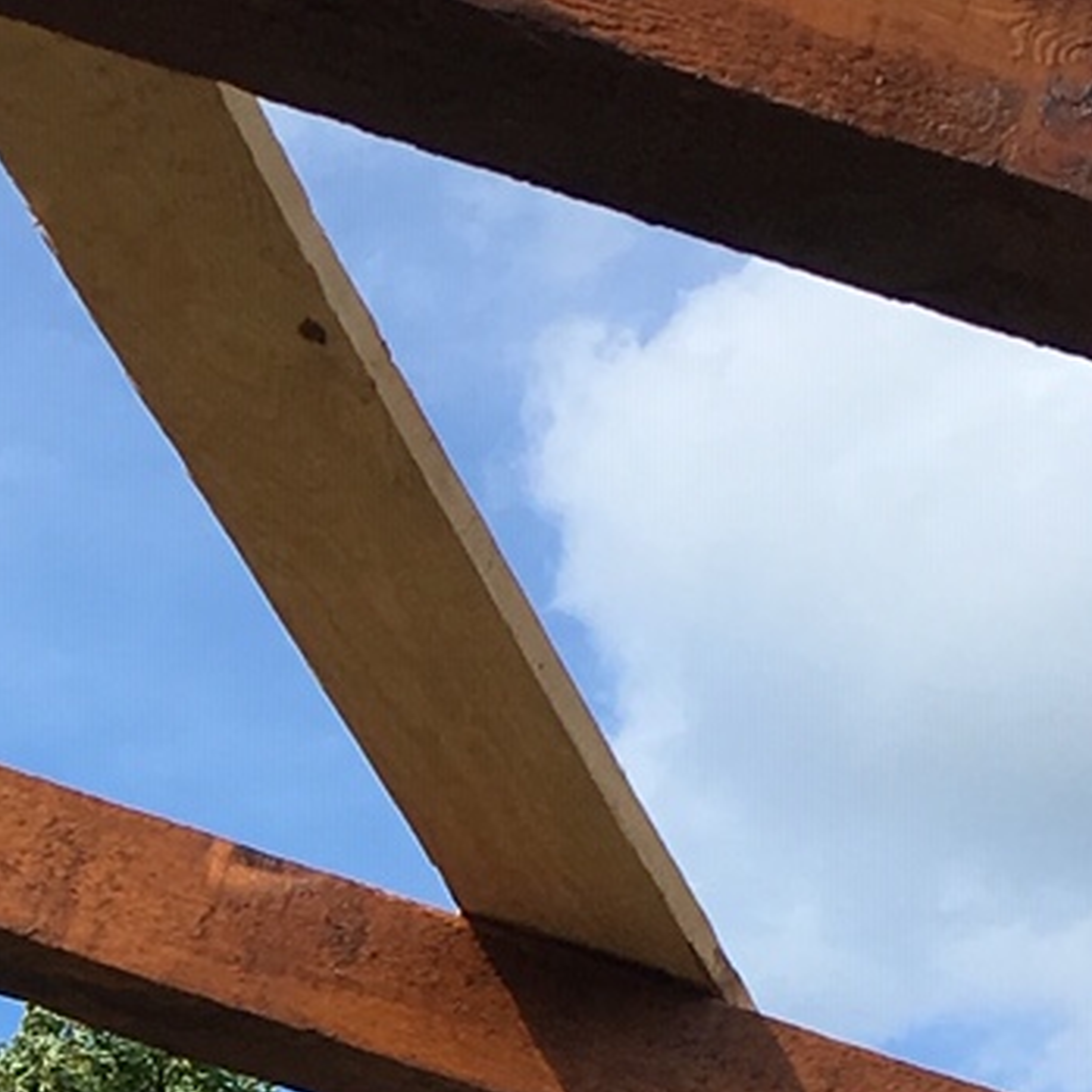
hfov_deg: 11.4
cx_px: -507
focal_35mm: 148
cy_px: 1361
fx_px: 5282
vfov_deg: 11.5
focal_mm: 4.15
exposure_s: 1/1326
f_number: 2.2
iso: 25
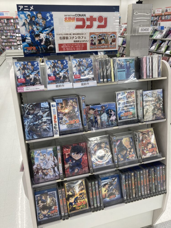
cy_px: 114
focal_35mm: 28
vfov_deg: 63.4
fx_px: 184
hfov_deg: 49.7
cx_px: 86
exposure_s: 1/100
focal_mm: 3.99
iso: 32
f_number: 1.8
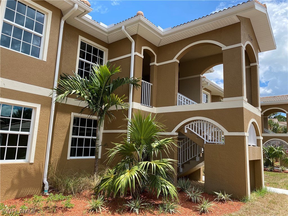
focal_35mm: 26
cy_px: 108
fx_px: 216
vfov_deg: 53.1
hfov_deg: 67.3
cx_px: 144
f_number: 1.8
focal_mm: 4.25
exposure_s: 1/1464
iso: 32
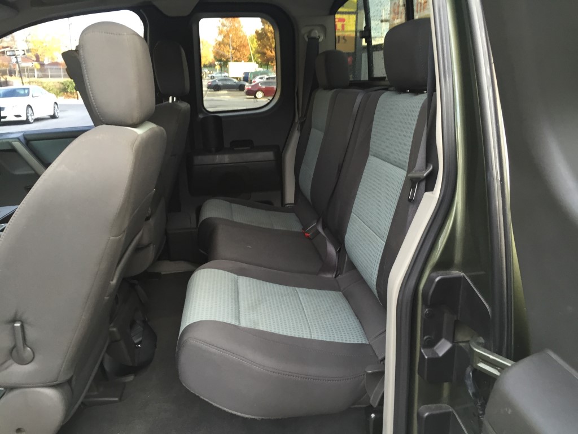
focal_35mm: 29
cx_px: 289
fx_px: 484
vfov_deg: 48.2
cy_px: 217
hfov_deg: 61.7
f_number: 2.2
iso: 64
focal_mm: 4.15
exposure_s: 1/30
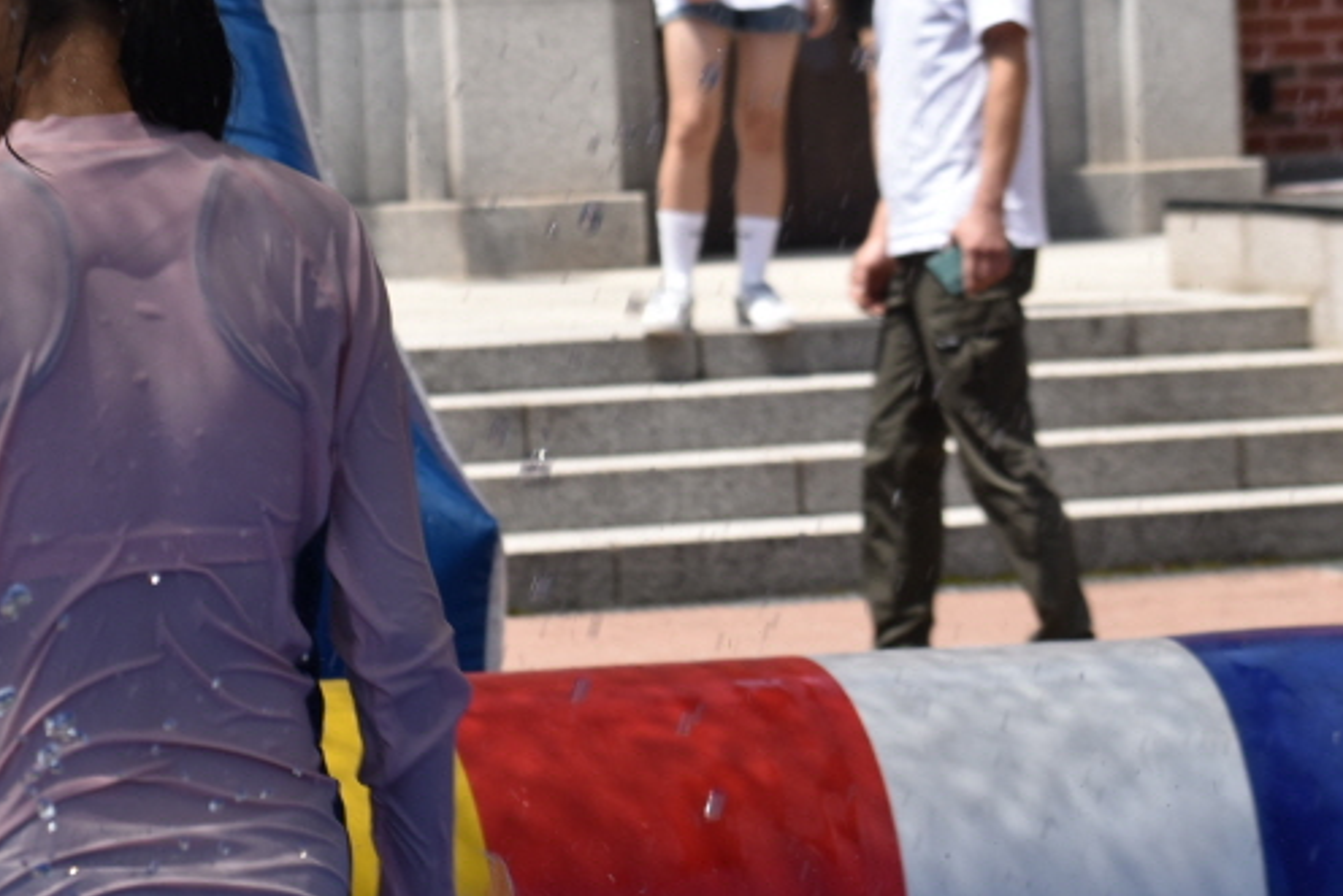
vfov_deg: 5.8
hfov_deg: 8.7
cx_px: 127
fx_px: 8806
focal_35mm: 236
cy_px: 357
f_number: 9
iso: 200
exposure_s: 1/320
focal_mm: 78
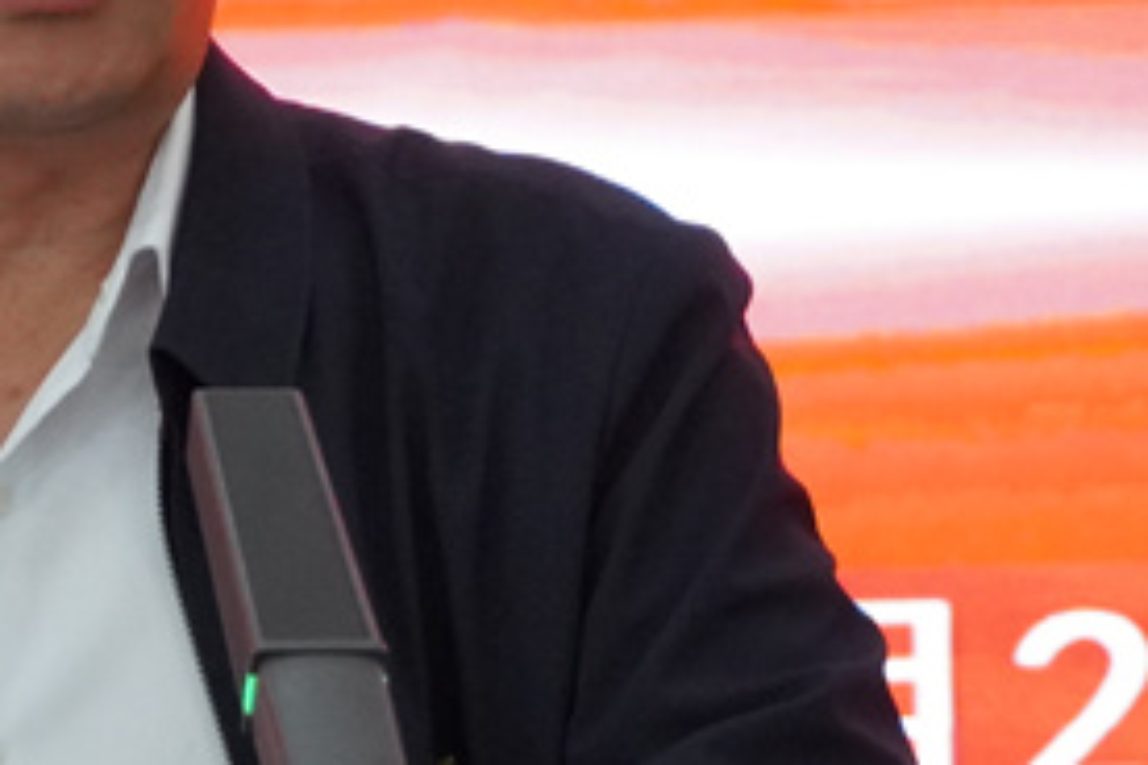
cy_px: 304
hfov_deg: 5.4
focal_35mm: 381
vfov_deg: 3.6
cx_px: -50
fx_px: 12149
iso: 3200
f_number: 5.6
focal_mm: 70
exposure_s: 1/160
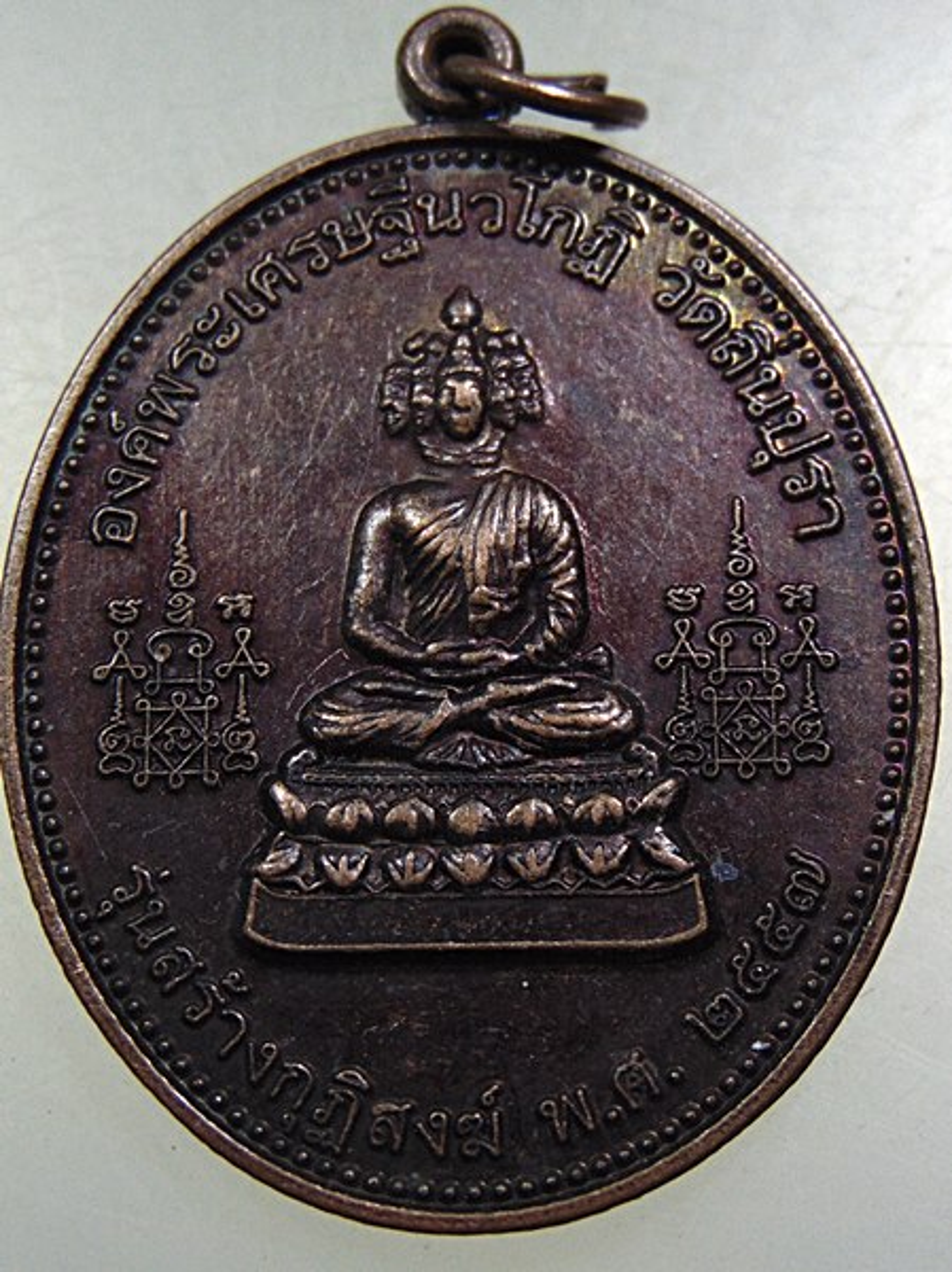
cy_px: 636
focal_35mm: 42
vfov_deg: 44.8
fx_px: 1542
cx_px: 476
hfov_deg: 34.3
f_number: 3.3
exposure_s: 1/30
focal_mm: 7.6
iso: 100
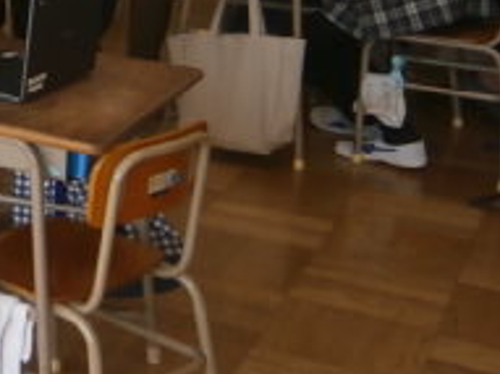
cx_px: -296
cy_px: -76
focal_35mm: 87
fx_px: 1256
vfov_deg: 16.3
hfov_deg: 19.1
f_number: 2.8
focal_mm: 4.7
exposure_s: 1/100
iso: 80
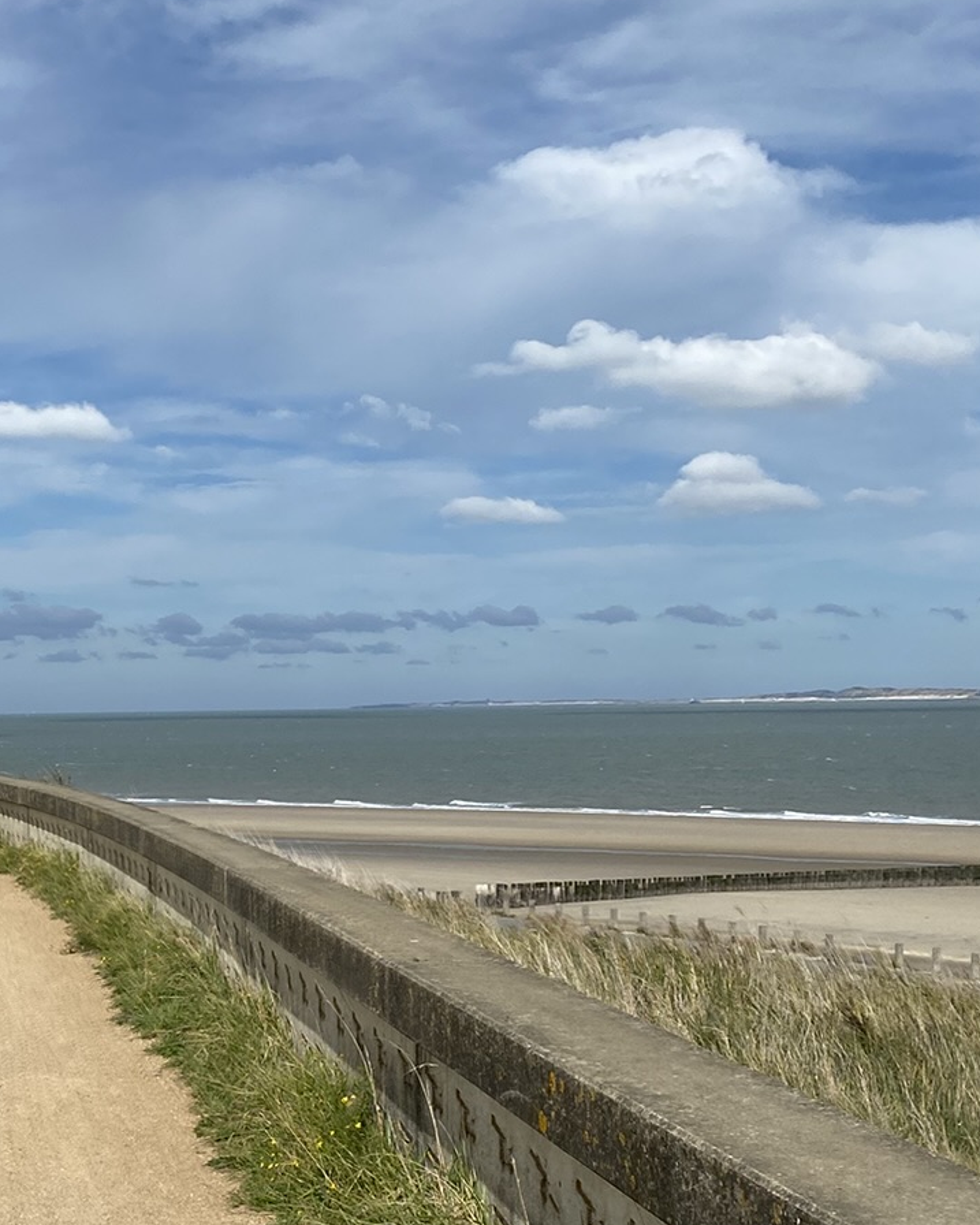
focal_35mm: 58
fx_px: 2102
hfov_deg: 24.7
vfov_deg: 32.2
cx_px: -52
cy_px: 803
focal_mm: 4.25
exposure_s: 1/6410
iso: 32
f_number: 1.8
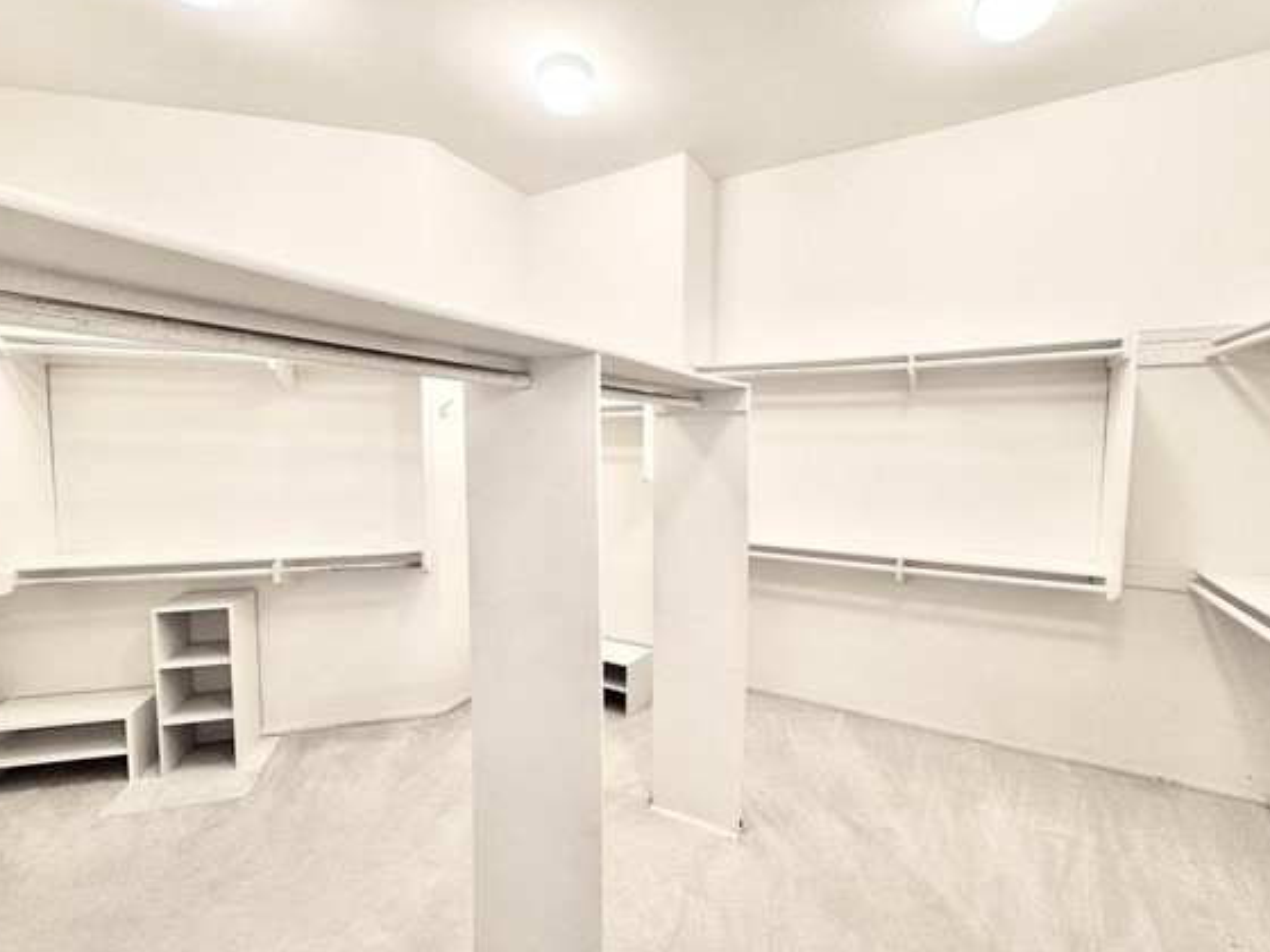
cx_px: 617
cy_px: 483
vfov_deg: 78.1
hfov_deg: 94.5
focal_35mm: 16
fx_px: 587
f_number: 2.2
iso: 80
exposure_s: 1/120
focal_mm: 2.22
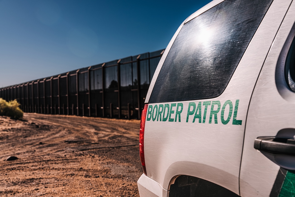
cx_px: 148
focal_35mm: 43
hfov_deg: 45.4
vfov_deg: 31.2
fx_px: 352
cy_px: 98
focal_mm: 43
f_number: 4.5
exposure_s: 1/2500
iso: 160
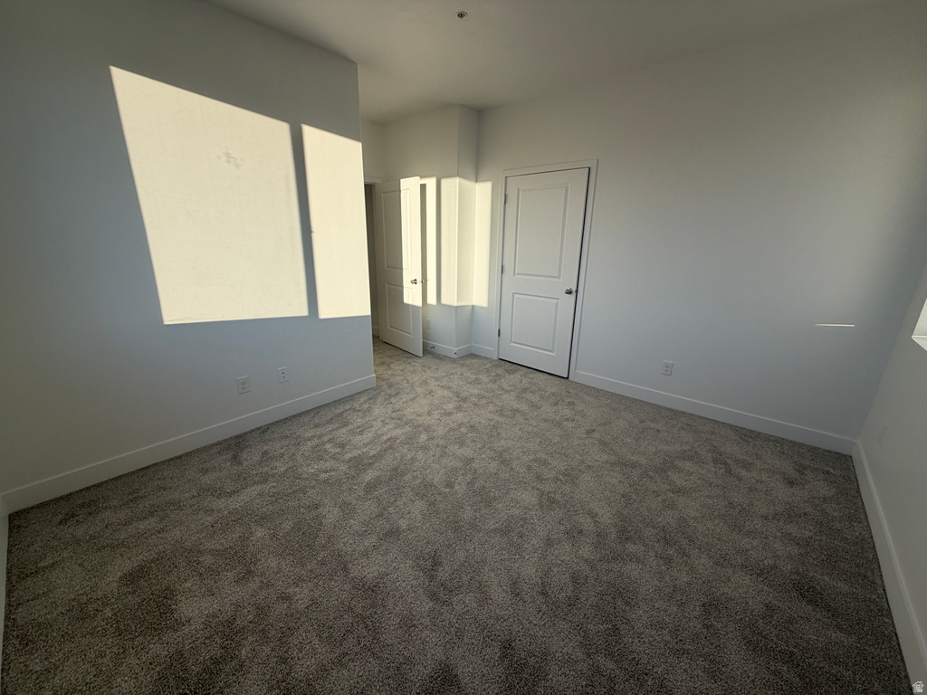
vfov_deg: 85.7
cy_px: 348
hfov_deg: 102.1
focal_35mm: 14
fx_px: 375
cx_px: 464
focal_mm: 2.22
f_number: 2.2
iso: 50
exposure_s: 1/326
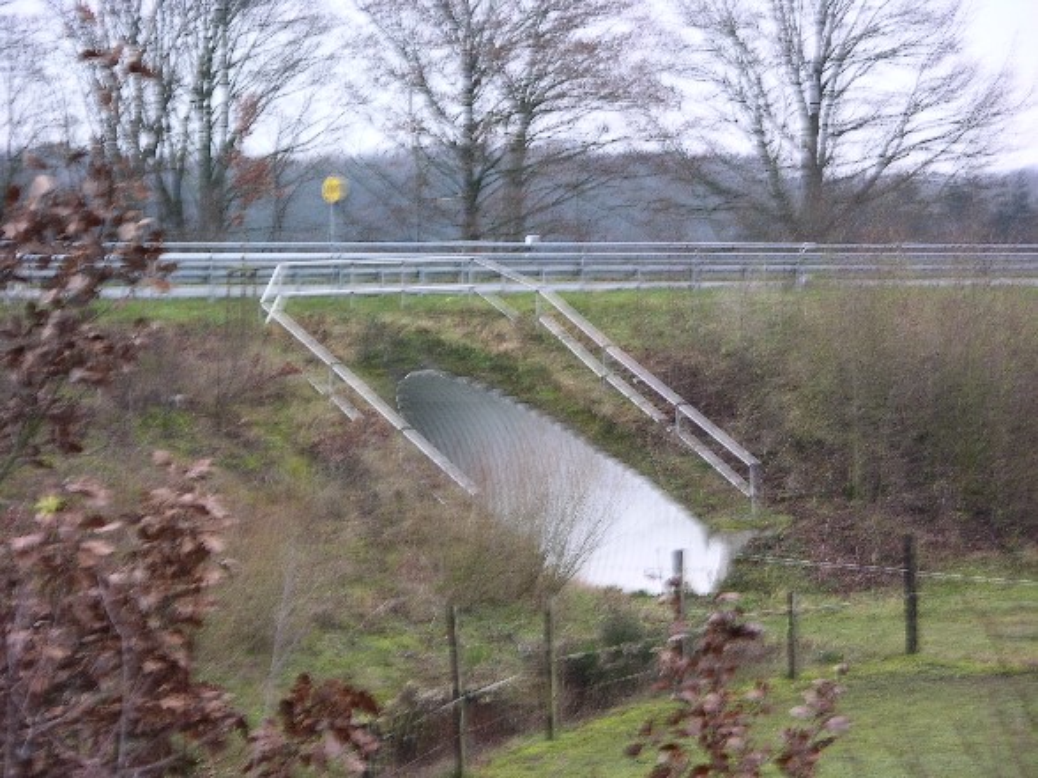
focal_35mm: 150
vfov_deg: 9.9
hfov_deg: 13.2
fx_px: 4497
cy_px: 389
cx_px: 519
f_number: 3.9
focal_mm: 37.7
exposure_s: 1/7.7
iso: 50
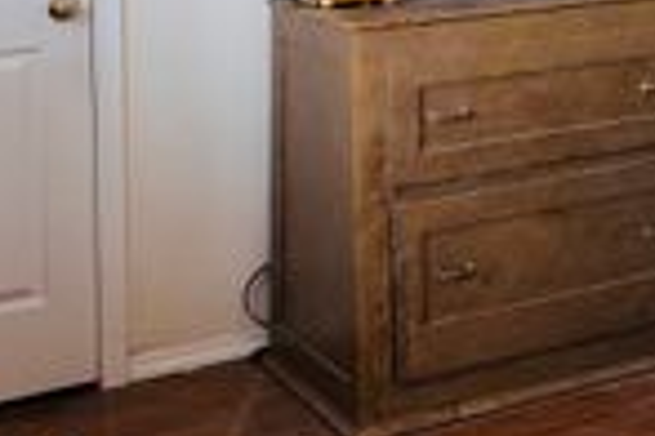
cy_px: -305
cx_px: 949
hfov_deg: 19.6
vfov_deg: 13.6
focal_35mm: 92
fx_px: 1674
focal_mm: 5.7
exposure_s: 1/120
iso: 100
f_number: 1.5
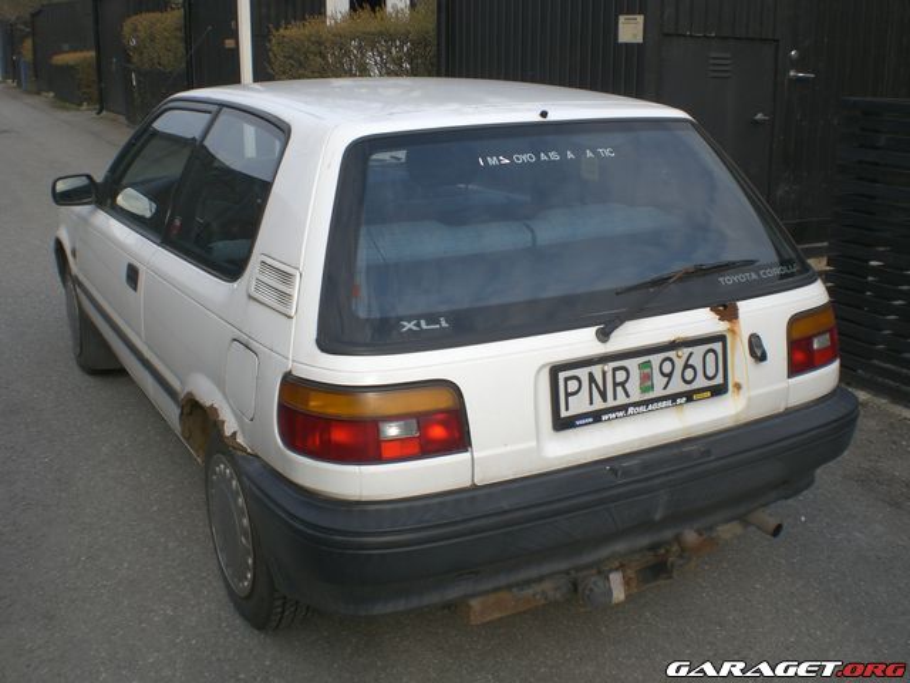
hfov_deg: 49.0
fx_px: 999
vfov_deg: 37.7
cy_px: 342
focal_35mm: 38
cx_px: 455
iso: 50
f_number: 4.4
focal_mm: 6.3
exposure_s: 1/250
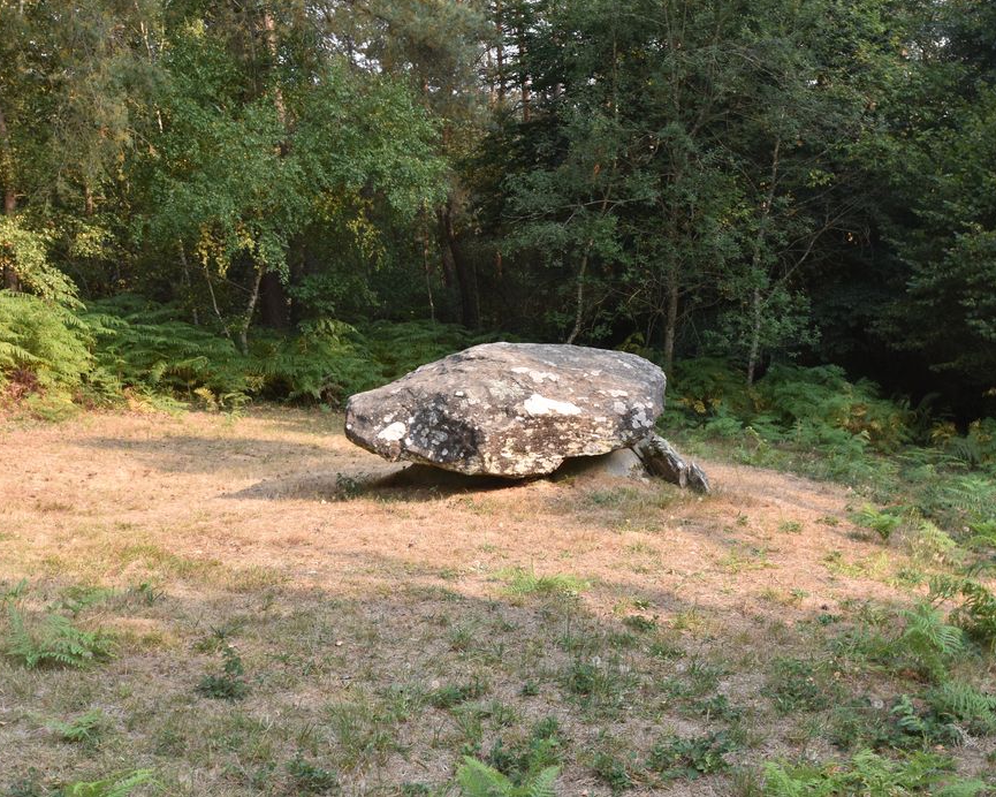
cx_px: 591
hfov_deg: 44.6
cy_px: 396
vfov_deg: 36.5
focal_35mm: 41
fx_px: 1209
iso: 400
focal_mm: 24
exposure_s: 1/200
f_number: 7.1
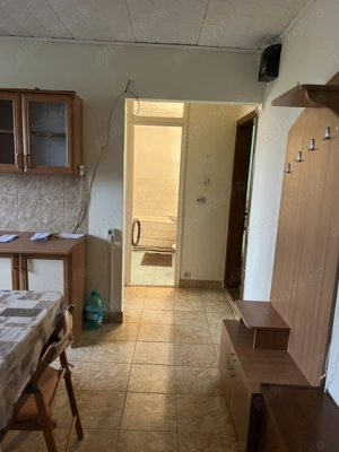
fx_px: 339
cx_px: 170
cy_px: 226
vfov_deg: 67.3
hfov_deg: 53.1
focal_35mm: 26
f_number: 1.5
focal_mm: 5.7
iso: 500
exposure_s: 1/50
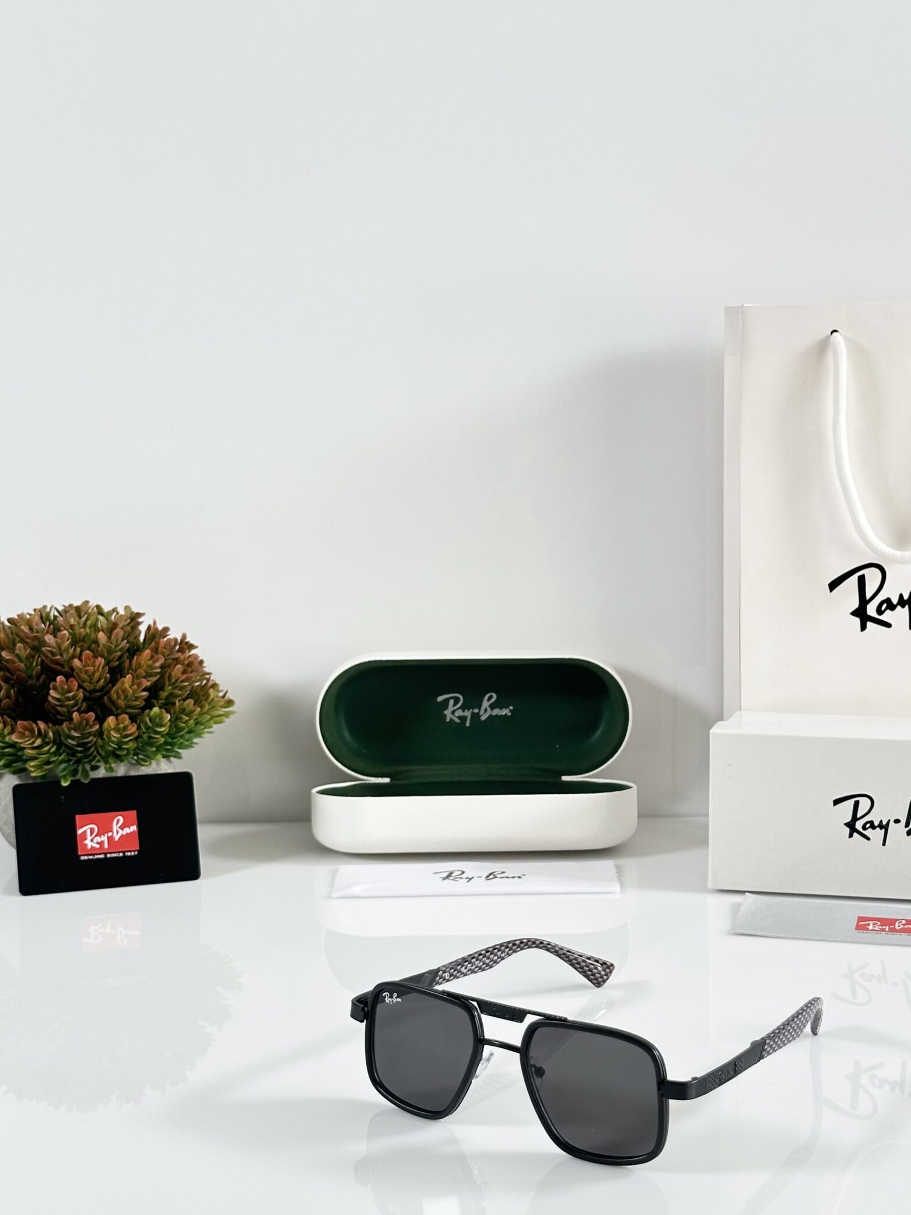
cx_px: 550
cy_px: 677
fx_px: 2071
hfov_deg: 24.8
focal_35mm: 59
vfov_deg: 32.7
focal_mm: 6.86
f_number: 1.78
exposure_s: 1/100
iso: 64
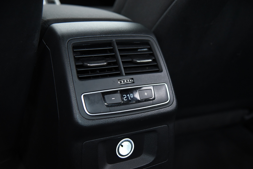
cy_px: 84
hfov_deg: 39.6
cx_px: 126
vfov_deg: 27.0
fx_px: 351
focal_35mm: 50
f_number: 4
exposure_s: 1/15
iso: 4000
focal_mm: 50
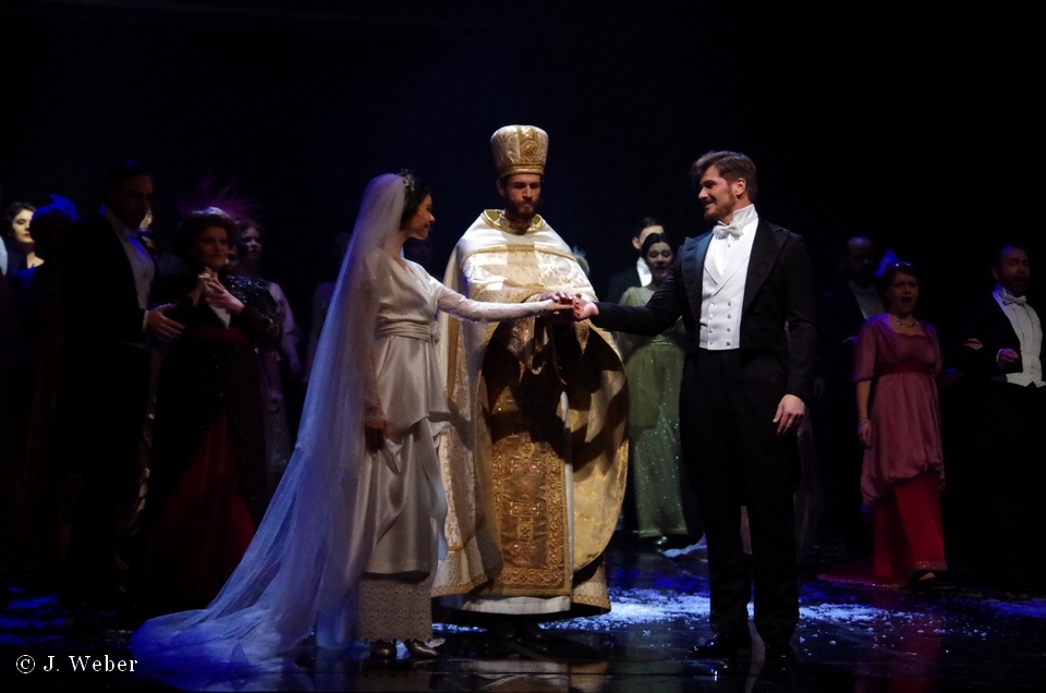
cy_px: 346
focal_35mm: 109
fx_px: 3161
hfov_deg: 18.8
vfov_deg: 12.5
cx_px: 523
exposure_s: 1/160
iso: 6400
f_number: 4.5
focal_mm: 72.5
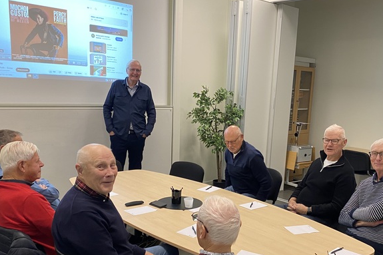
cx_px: 217
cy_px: 166
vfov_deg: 35.6
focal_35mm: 37
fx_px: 394
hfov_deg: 51.7
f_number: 1.8
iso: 250
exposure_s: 1/60
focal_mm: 4.25
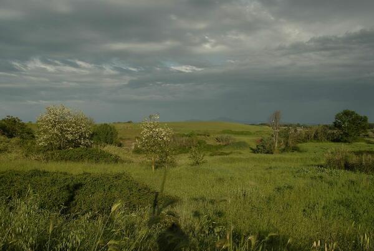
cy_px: 126
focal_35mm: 30
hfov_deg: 61.9
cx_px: 187
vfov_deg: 43.7
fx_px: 312
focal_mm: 20
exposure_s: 1/125
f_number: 16
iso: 100
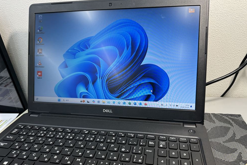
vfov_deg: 49.4
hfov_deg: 69.4
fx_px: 178
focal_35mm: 26
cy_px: 93
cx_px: 127
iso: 125
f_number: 1.78
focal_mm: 6.76
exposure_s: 1/120
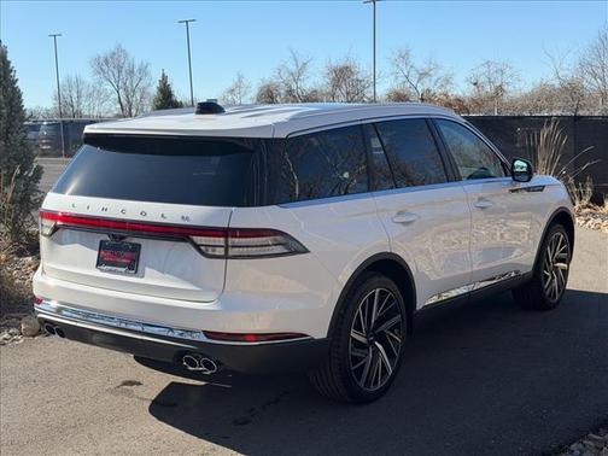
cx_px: 304
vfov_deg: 30.3
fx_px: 843
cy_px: 228
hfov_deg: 39.7
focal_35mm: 48
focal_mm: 6.76
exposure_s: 1/3096
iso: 64
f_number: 1.78
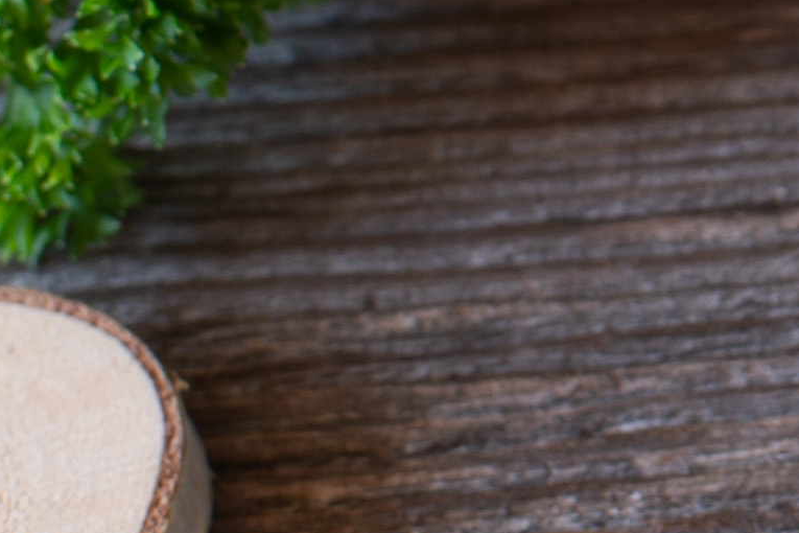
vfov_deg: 3.4
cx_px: 2134
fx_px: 8766
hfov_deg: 5.0
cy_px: -1044
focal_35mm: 395
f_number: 5.6
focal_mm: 50
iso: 110
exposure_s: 1/2
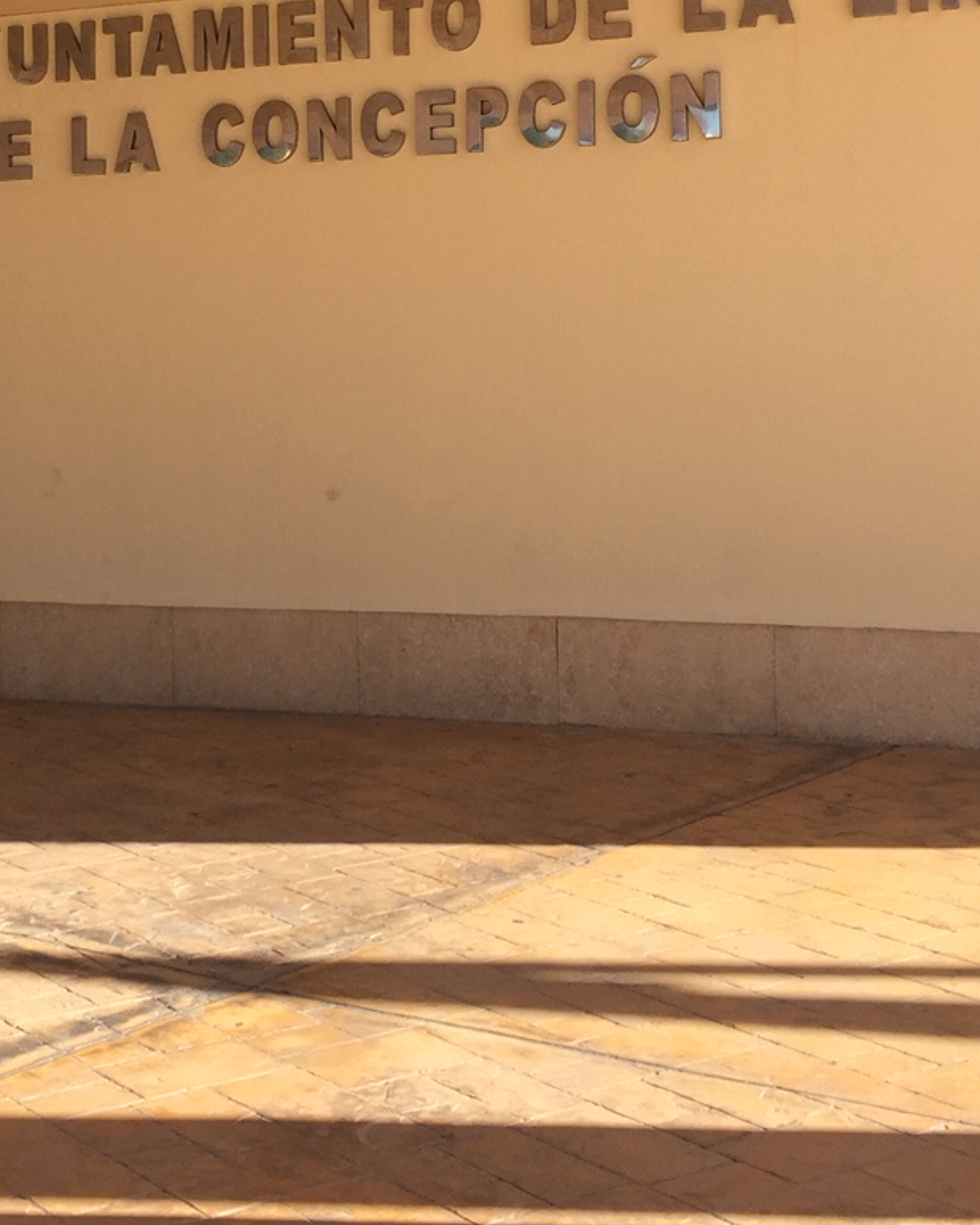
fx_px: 2175
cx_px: 130
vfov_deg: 31.1
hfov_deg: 24.8
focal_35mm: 60
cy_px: 356
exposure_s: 1/1163
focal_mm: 4.15
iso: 32
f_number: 2.2
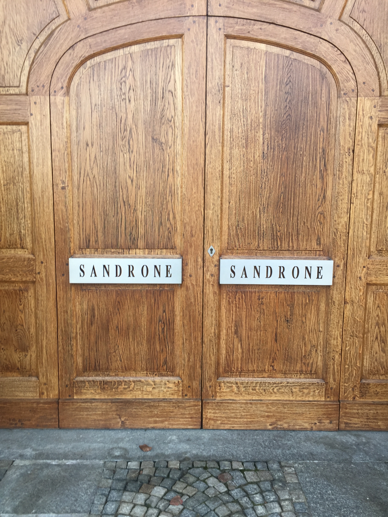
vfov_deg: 61.7
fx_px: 433
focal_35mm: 29
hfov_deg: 48.2
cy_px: 258
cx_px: 194
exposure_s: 1/100
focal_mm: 4.15
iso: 32
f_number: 2.2
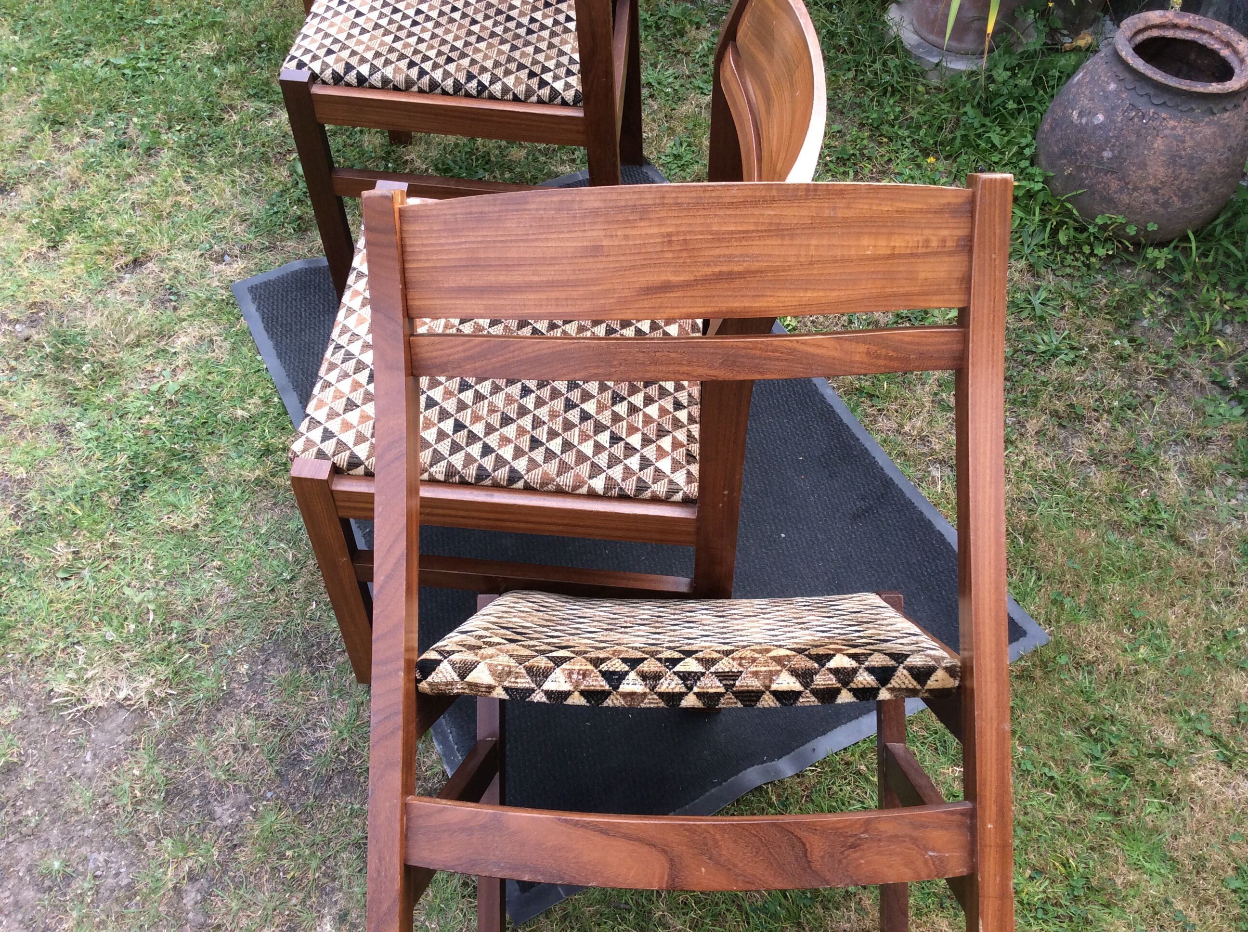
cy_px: 466
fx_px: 1152
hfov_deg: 56.9
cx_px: 624
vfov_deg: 44.1
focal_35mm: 32
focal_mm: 3.3
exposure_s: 1/174
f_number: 2.4
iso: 32
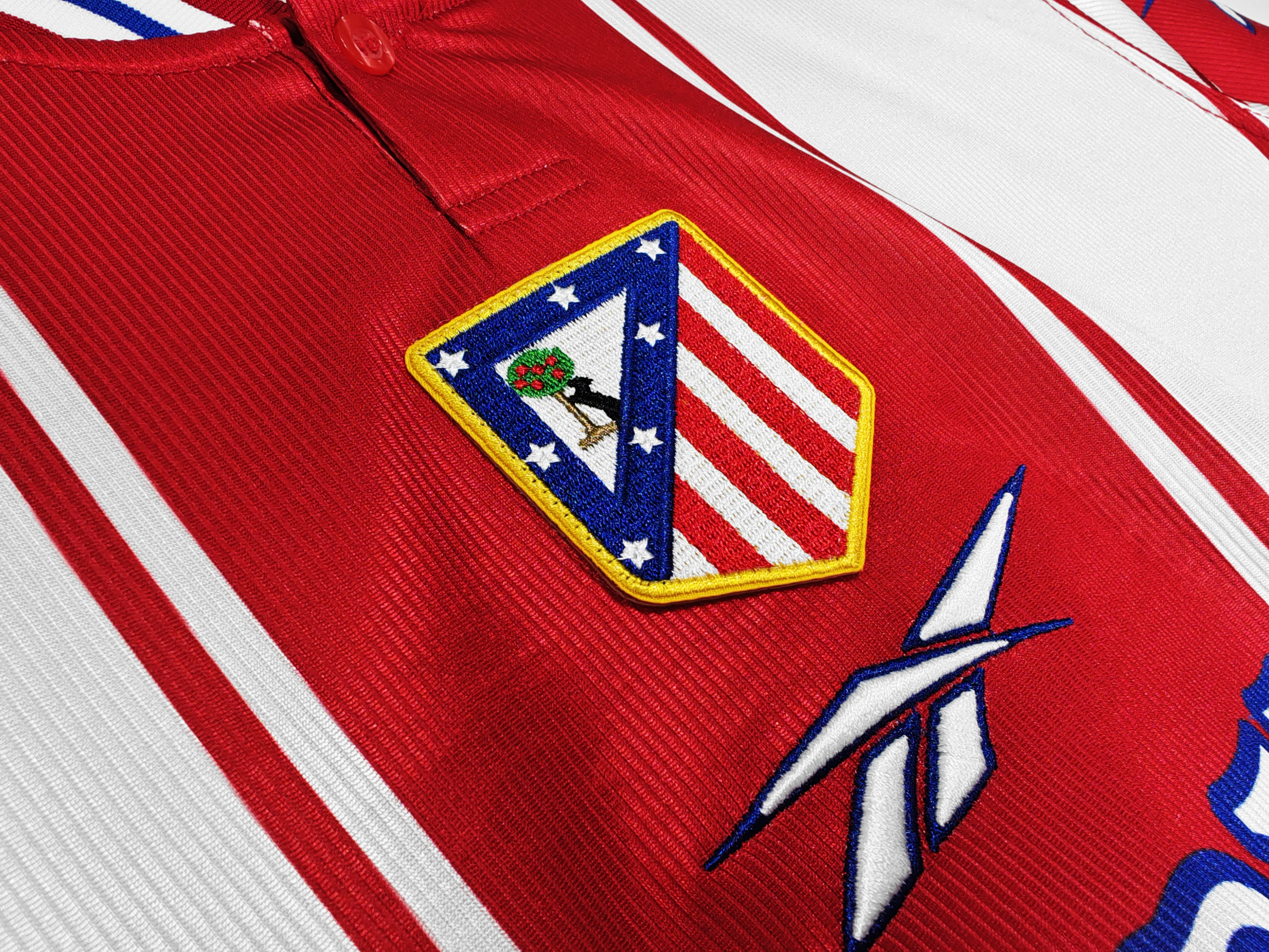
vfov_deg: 58.9
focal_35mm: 23
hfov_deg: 73.9
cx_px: 634
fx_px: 843
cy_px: 476
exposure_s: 1/50
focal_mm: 2.59
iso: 59
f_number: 2.2
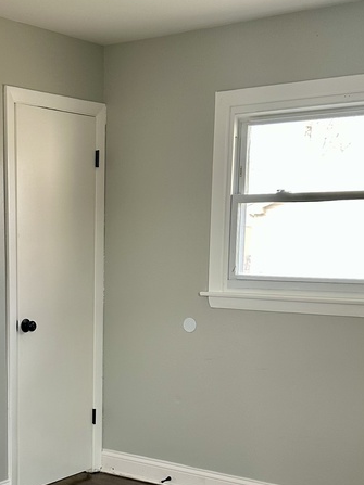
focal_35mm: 58
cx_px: 80
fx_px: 814
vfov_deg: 32.6
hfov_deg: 24.9
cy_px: 363
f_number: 1.78
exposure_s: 1/121
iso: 160
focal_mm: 6.86
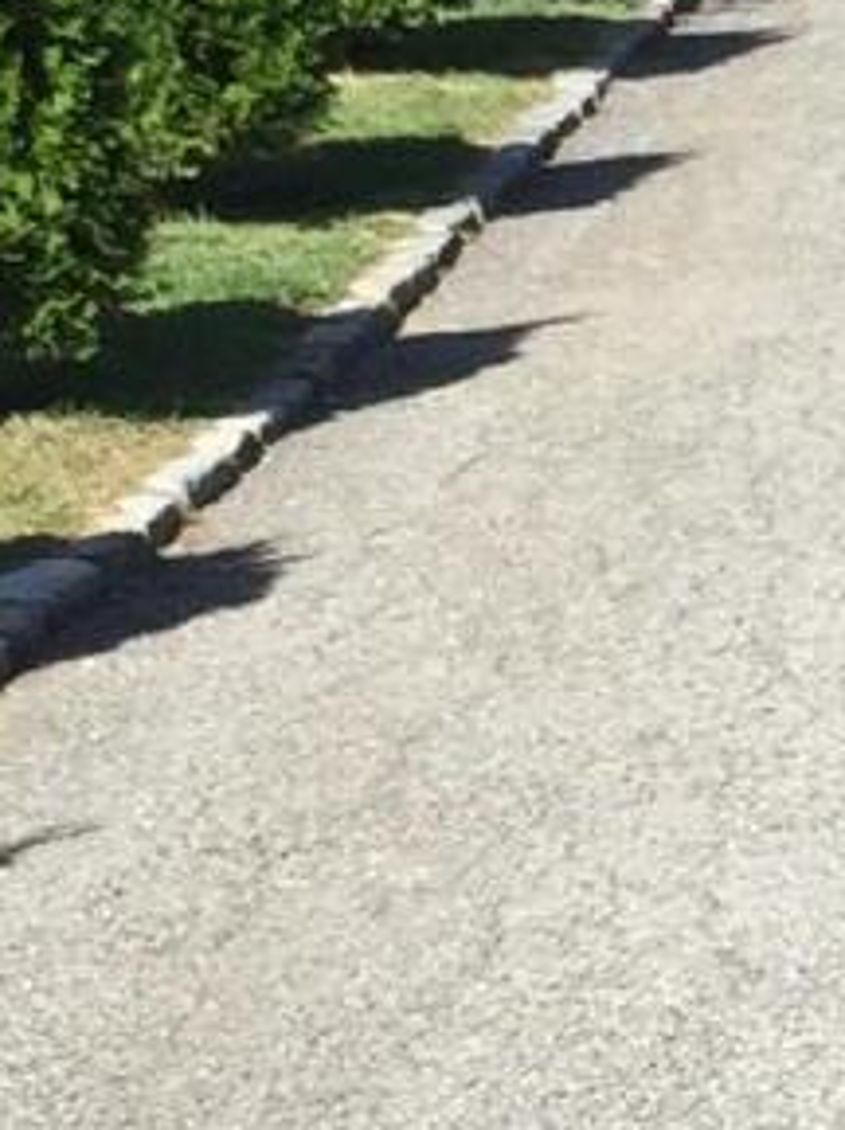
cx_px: 1682
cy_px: 473
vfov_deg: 9.9
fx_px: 6557
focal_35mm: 201
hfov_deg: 7.1
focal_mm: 4.15
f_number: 2.2
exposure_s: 1/1319
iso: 32
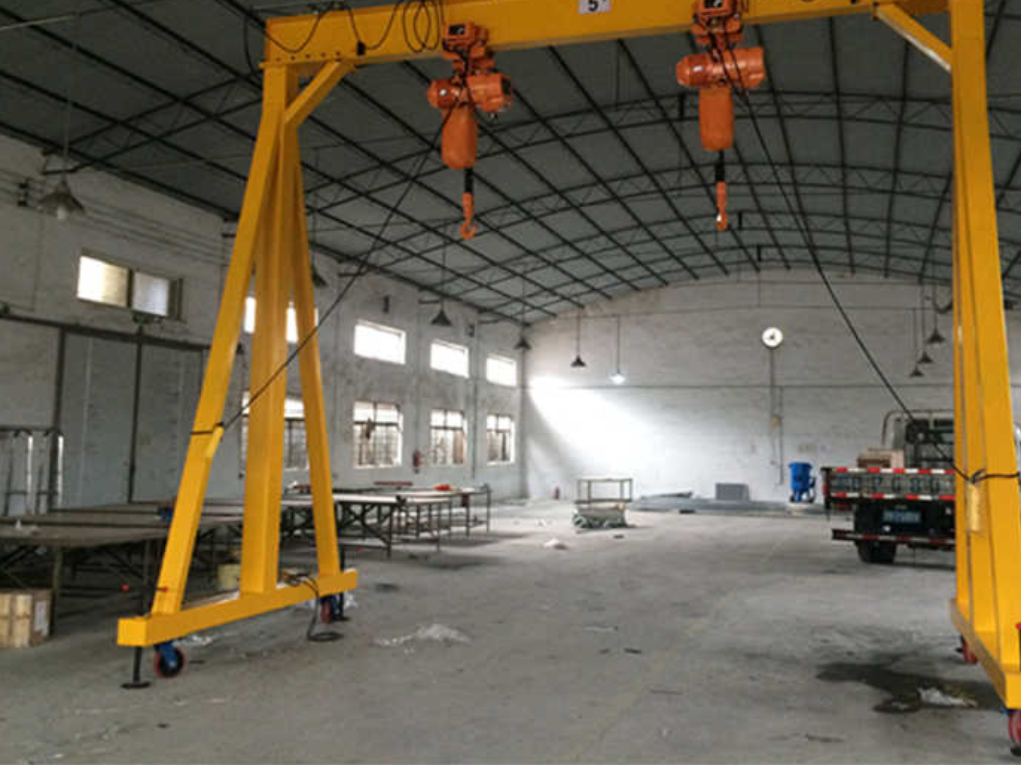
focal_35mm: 35
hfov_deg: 52.5
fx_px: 1032
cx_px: 570
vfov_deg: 40.6
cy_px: 320
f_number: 2.2
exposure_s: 1/17
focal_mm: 4.12
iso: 320
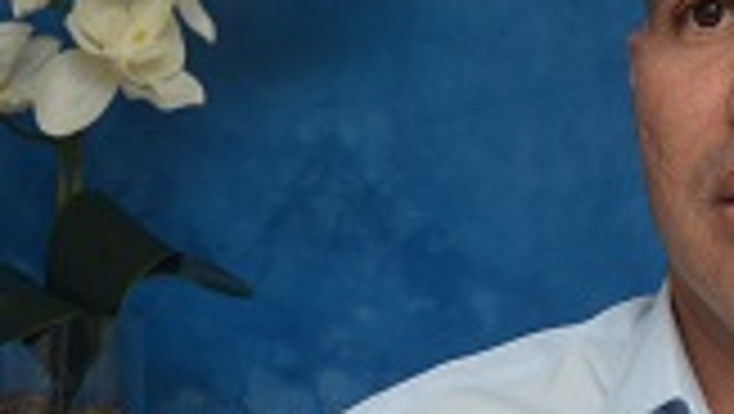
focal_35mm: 202
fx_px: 3933
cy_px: 569
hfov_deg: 10.6
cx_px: 739
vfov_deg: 6.0
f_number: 6.3
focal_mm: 35
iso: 320
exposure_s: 1/200
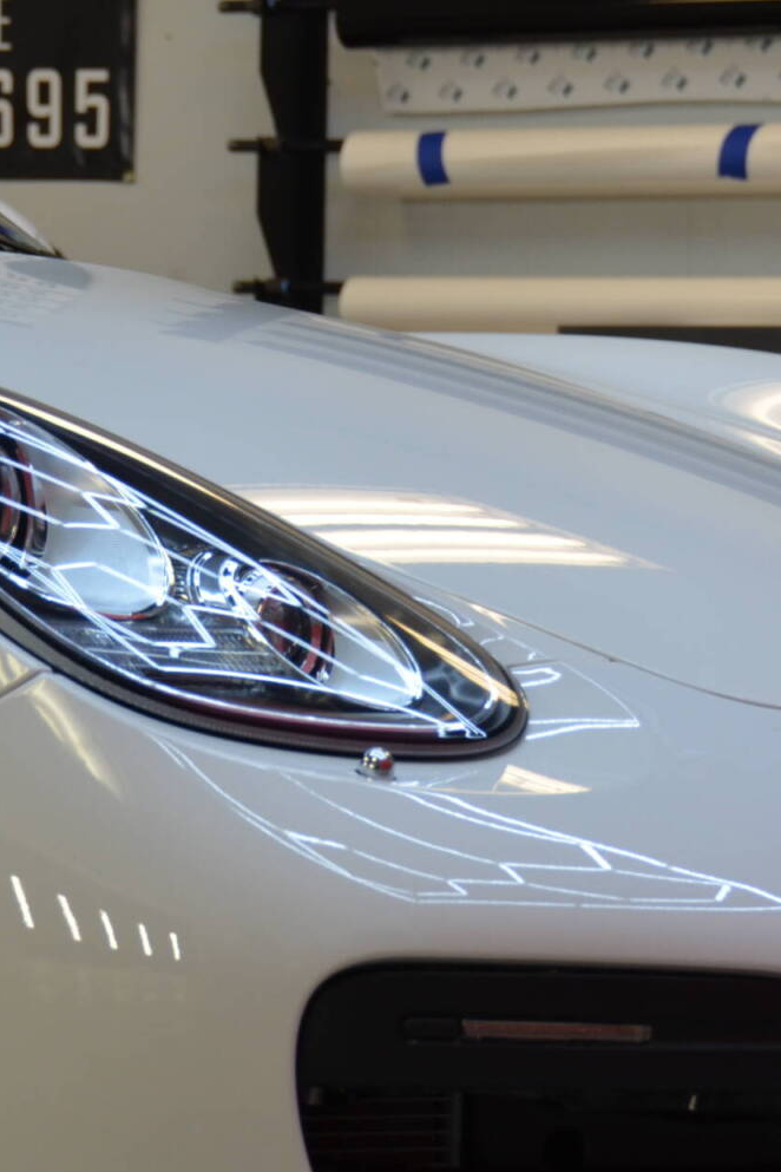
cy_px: 725
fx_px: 4621
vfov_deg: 14.4
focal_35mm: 142
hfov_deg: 9.7
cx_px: 488
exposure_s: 1/100
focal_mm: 46
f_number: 5
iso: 400
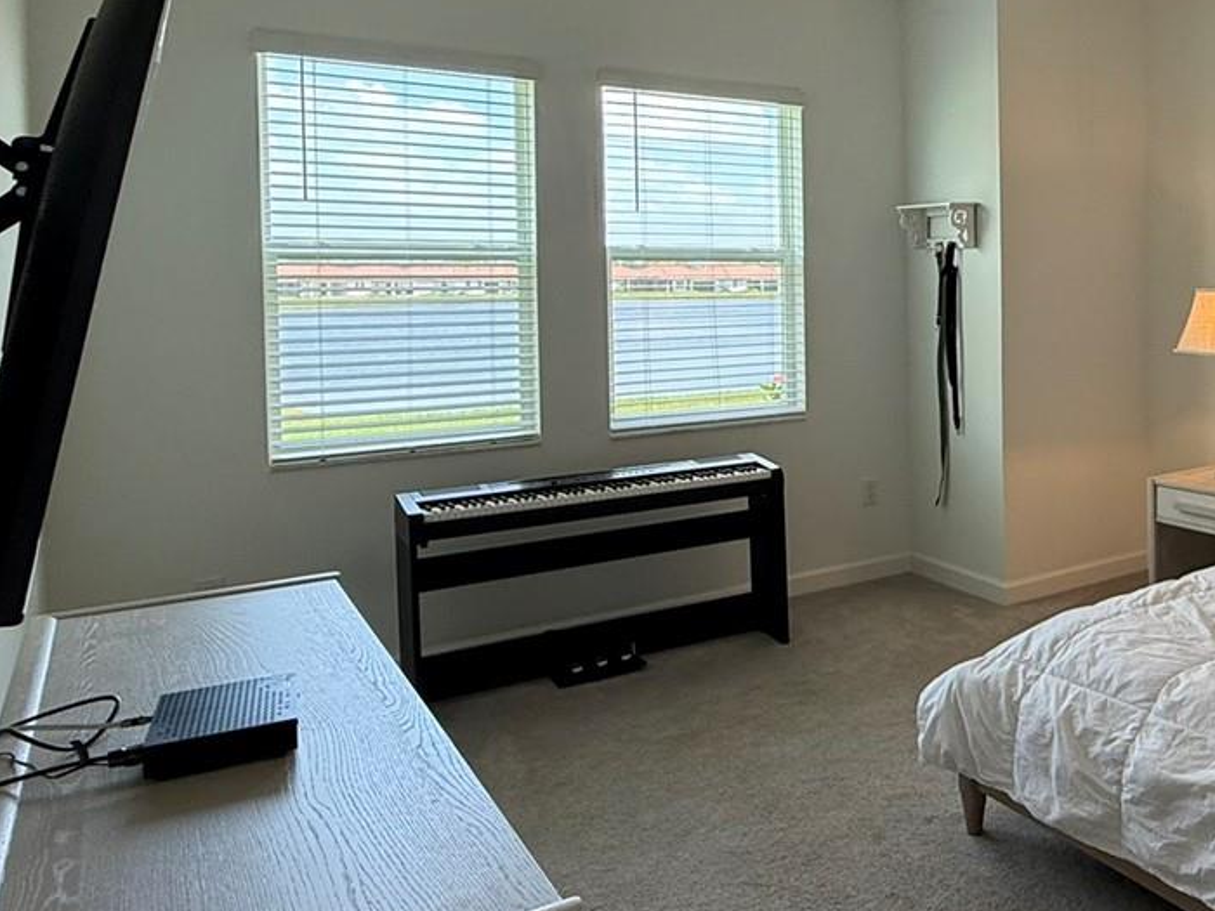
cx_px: 1107
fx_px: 1123
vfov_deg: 43.5
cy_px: 300
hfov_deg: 50.1
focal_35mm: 32
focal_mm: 2.22
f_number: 2.2
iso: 80
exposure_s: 1/120
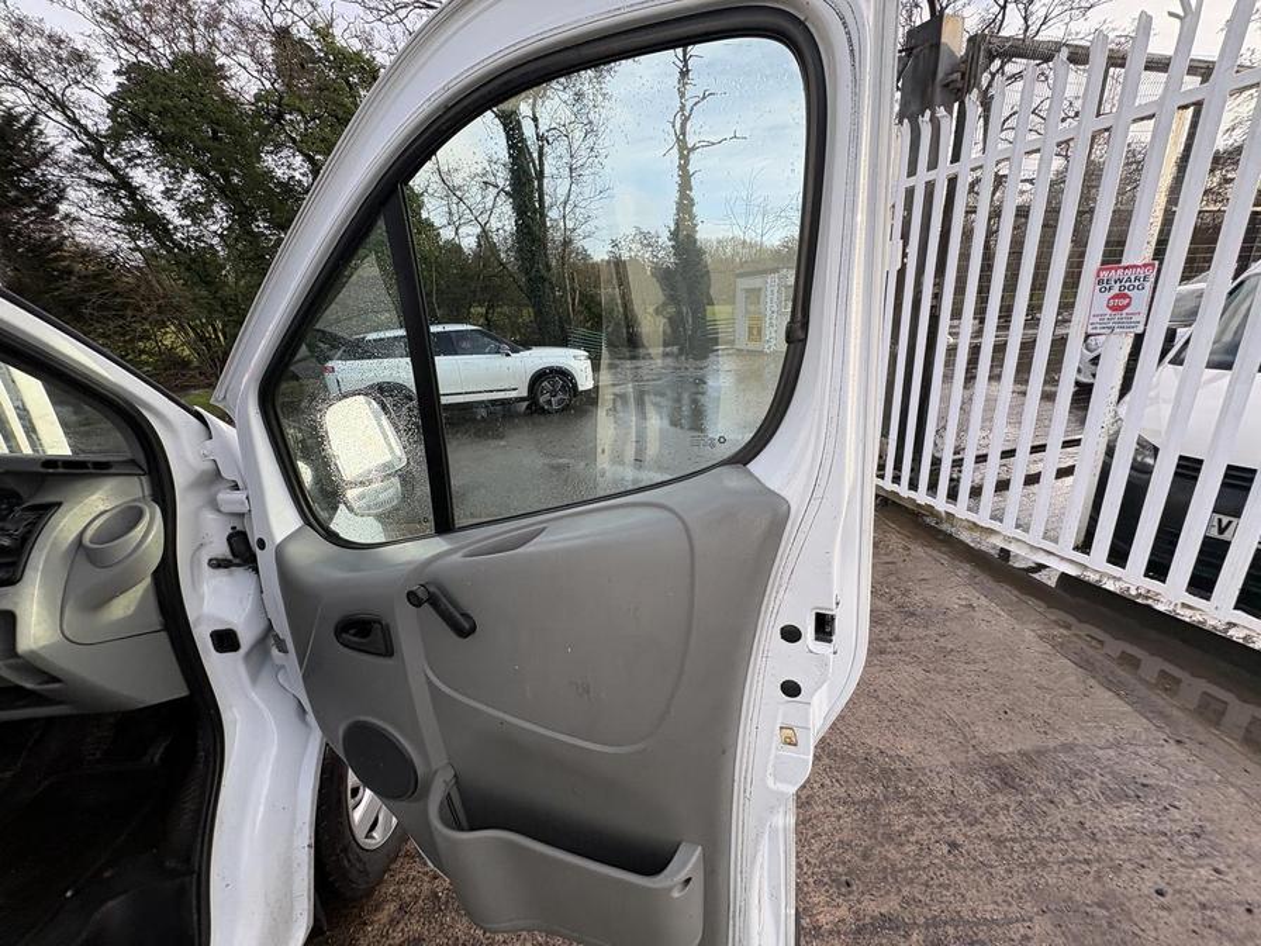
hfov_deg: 102.1
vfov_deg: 85.7
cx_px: 630
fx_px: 510
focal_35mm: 14
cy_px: 473
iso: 40
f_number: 2.2
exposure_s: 1/235
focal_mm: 2.22
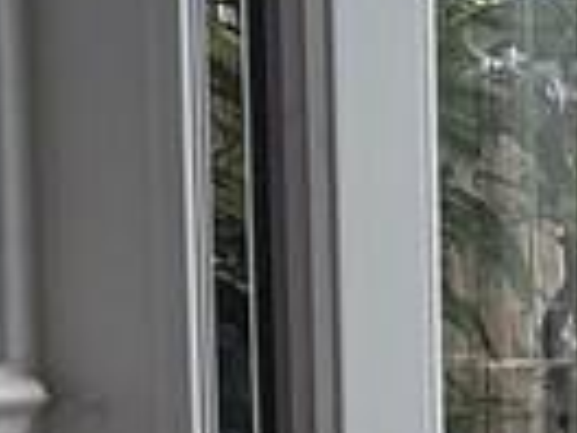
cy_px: 429
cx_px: 1359
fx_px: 1817
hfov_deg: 13.5
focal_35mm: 109
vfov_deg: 13.4
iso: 64
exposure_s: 1/820
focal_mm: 2.22
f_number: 2.2
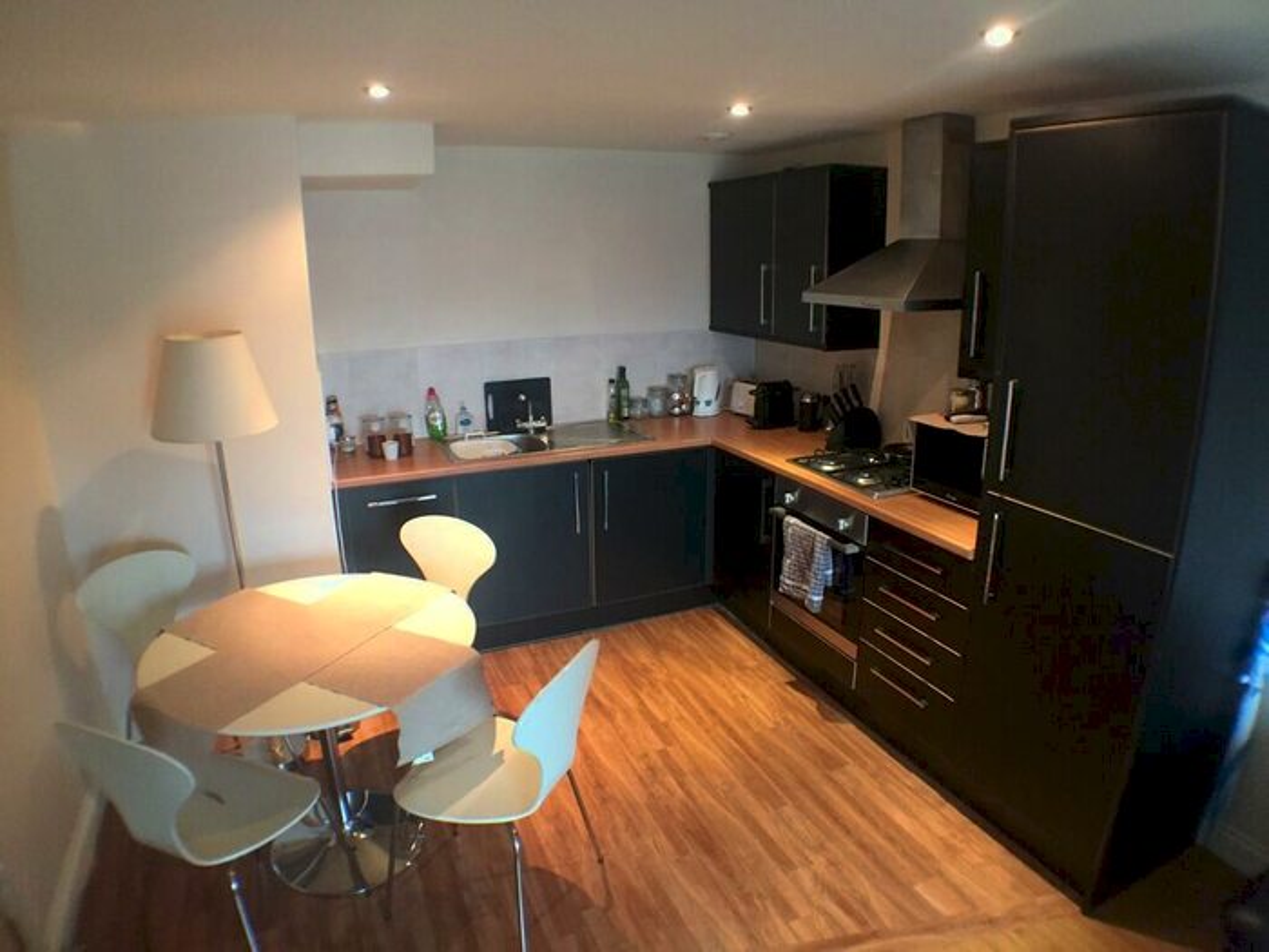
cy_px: 476
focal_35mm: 29
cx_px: 634
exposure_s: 1/25
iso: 250
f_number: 2.2
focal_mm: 4.15
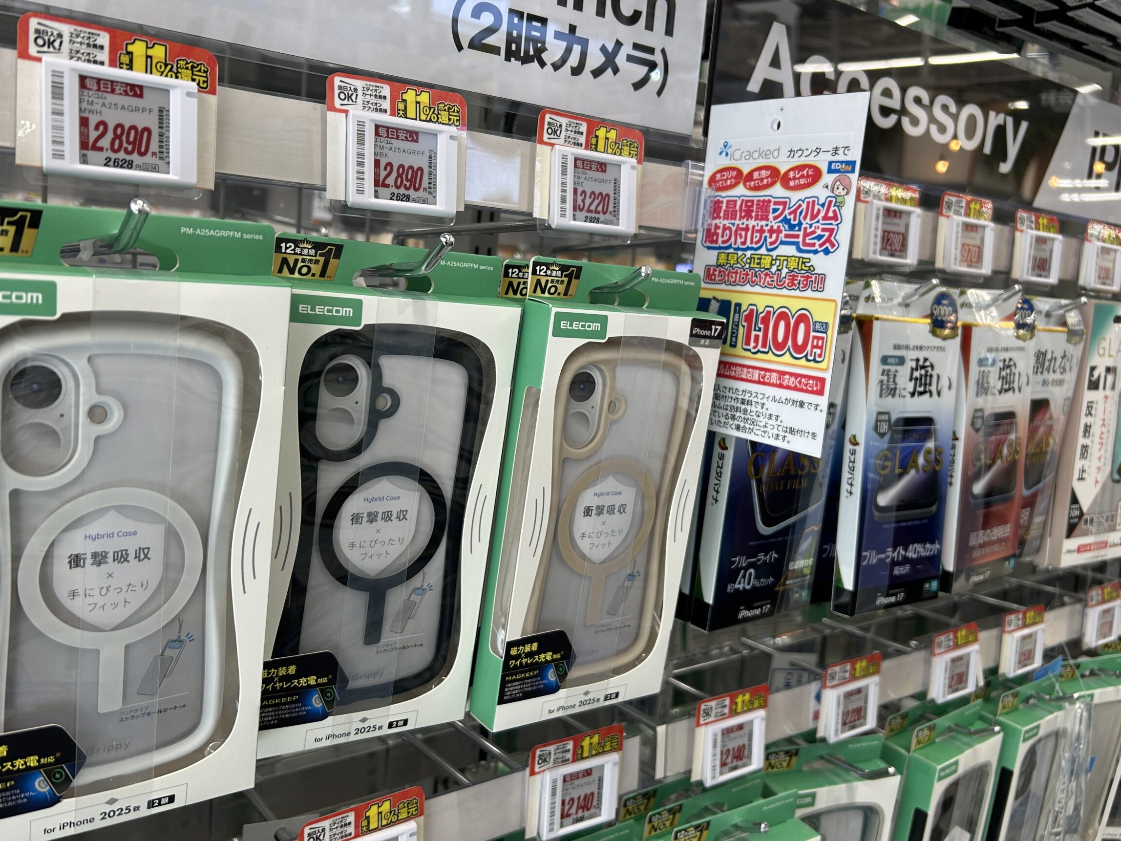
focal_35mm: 29
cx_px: 527
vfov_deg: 48.2
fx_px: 939
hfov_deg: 61.6
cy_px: 407
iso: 50
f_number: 1.5
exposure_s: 1/121
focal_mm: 5.7
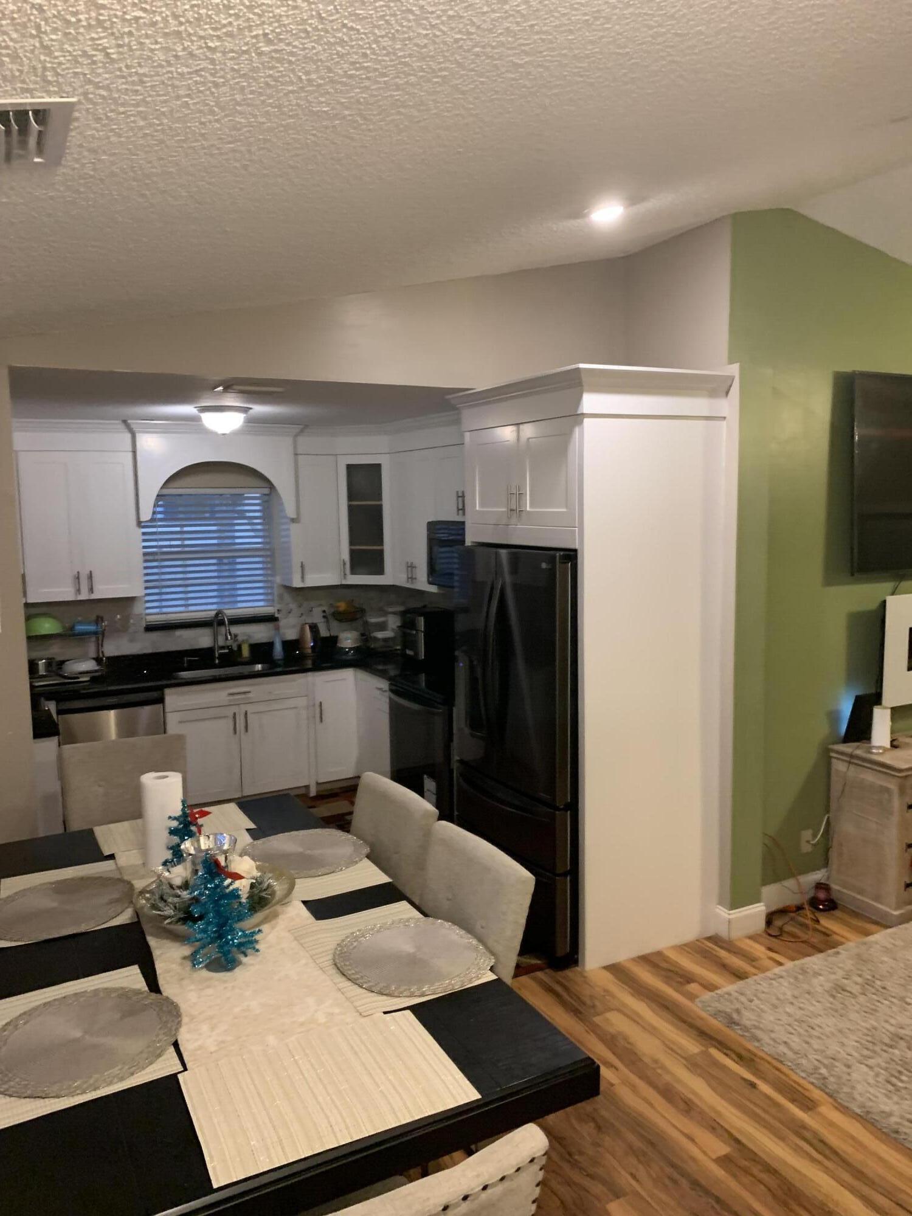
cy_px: 608
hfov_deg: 53.1
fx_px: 913
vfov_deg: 67.3
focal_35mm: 26
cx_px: 456
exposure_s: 1/40
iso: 250
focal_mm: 4.25
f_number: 1.8
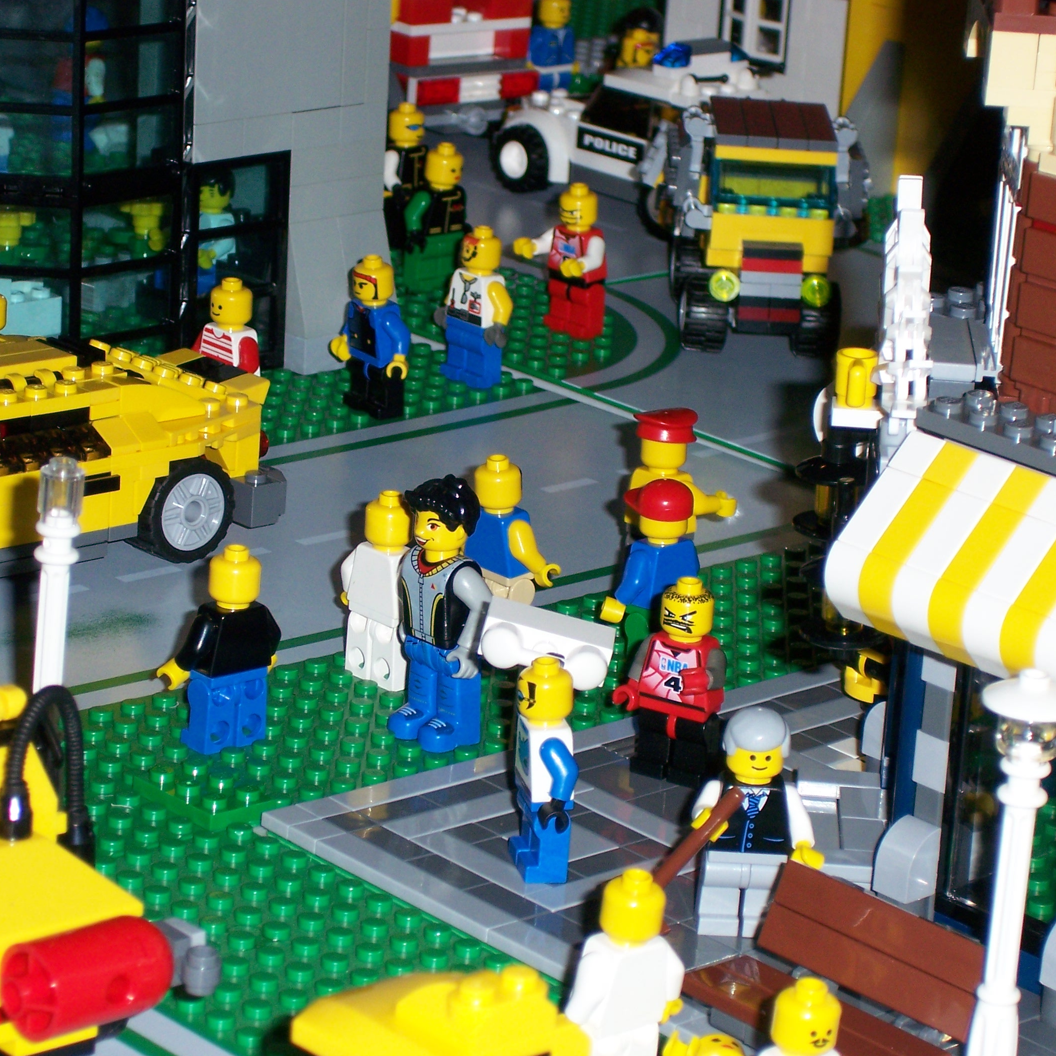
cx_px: 466
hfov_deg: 13.6
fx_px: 4418
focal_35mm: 128
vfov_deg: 13.6
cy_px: 527
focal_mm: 18.1
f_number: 4.8
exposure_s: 1/125
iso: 125
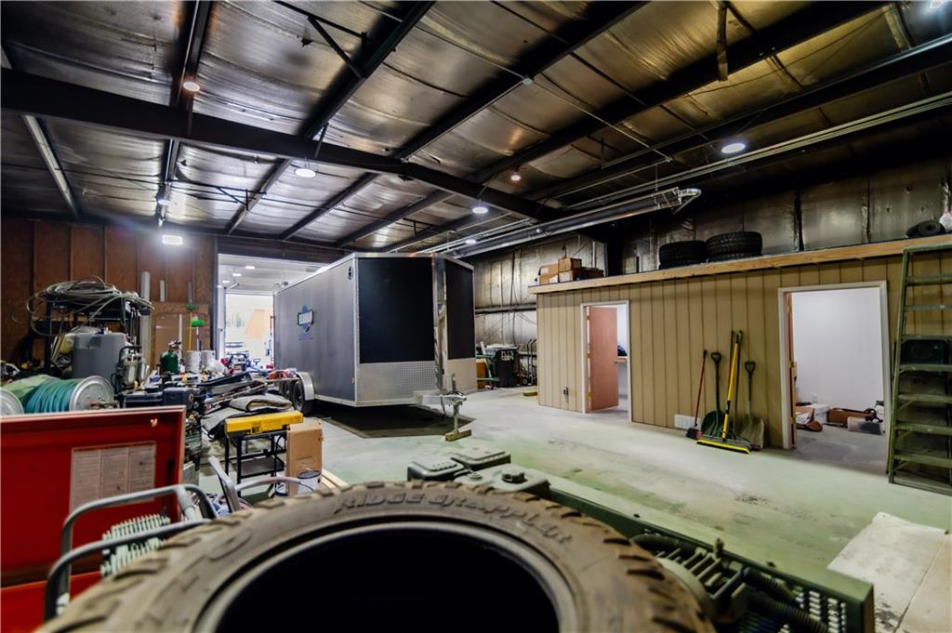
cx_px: 476
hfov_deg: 96.8
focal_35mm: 16
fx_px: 423
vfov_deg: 73.7
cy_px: 316
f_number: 2.8
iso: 400
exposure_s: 1/250
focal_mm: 16
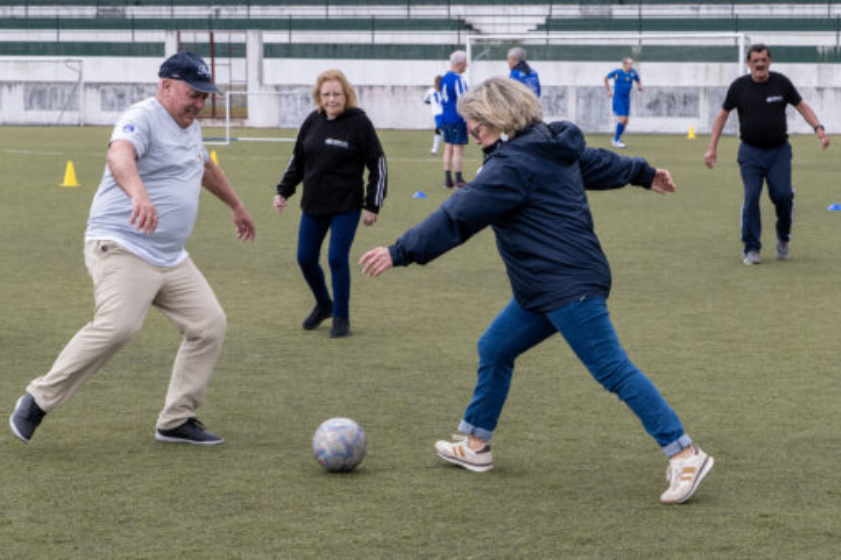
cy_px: 280
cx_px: 420
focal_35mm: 70
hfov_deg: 28.9
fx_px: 1635
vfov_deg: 19.4
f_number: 8
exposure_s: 1/1000
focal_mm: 70
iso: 1600
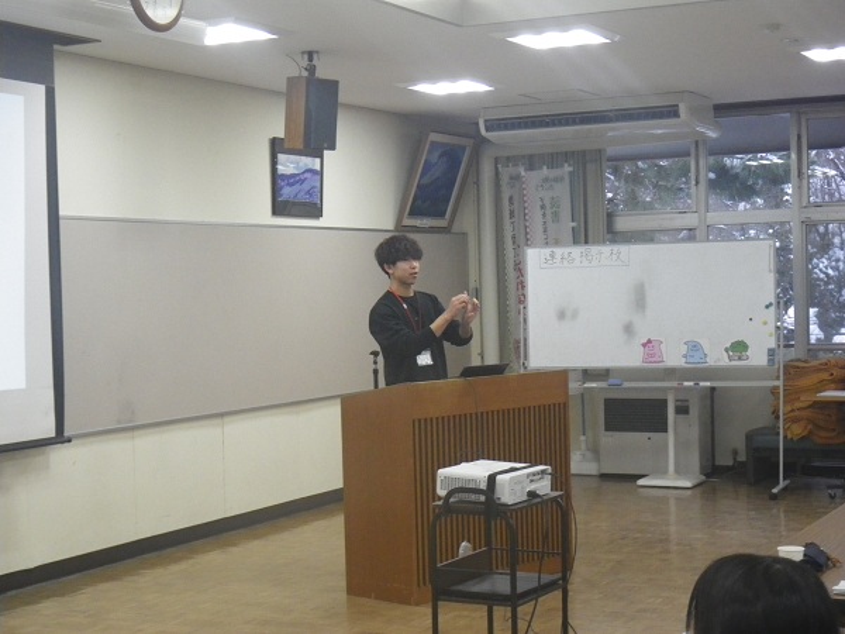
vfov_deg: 23.7
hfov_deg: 31.2
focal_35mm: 62
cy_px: 317
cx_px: 422
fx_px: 1513
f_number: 4.6
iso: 400
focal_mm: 11.1
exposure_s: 1/80
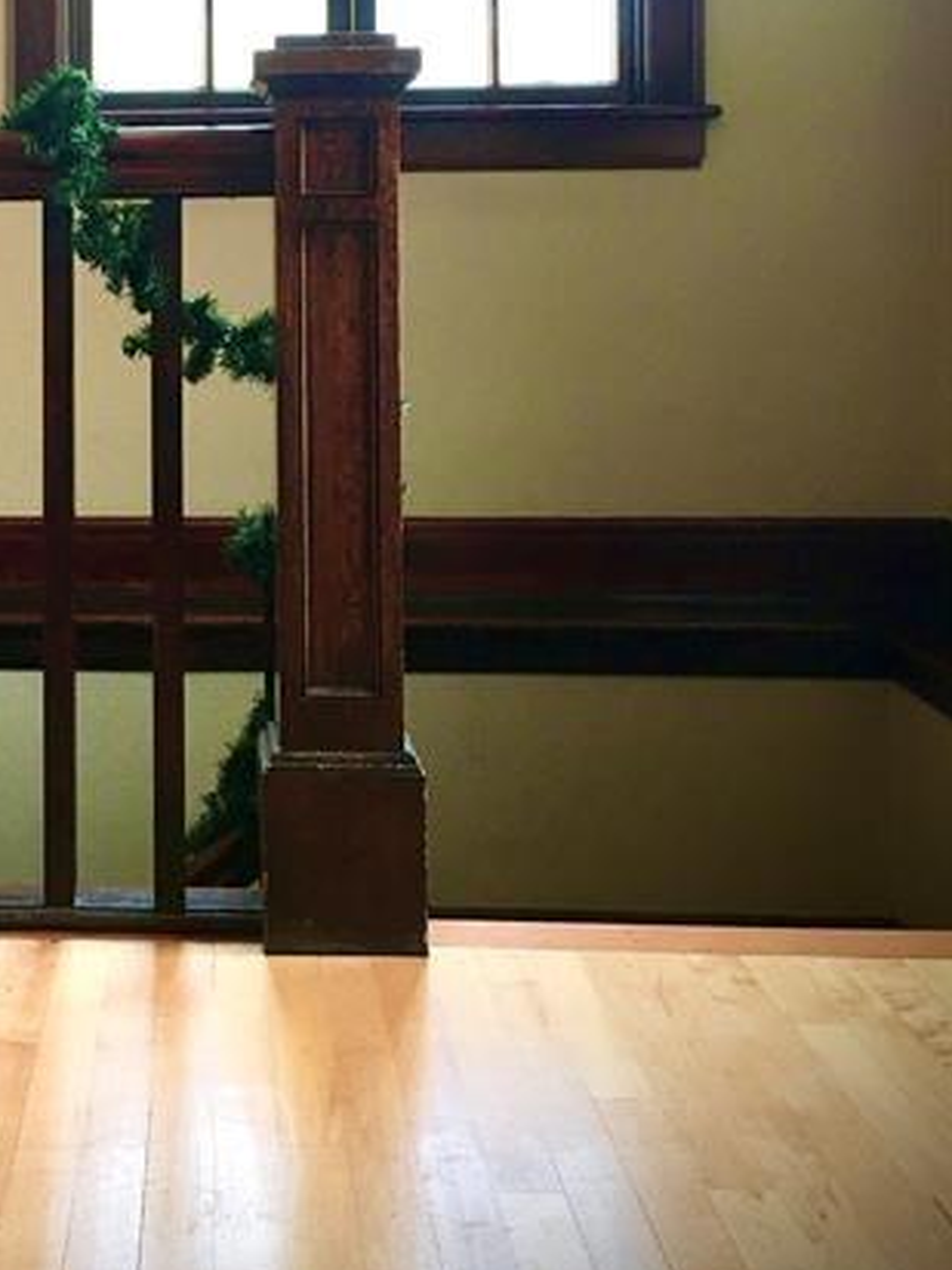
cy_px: 277
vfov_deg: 34.6
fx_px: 1980
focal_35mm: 54
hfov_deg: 26.0
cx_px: 71
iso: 25
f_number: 2.2
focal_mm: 4.15
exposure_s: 1/15
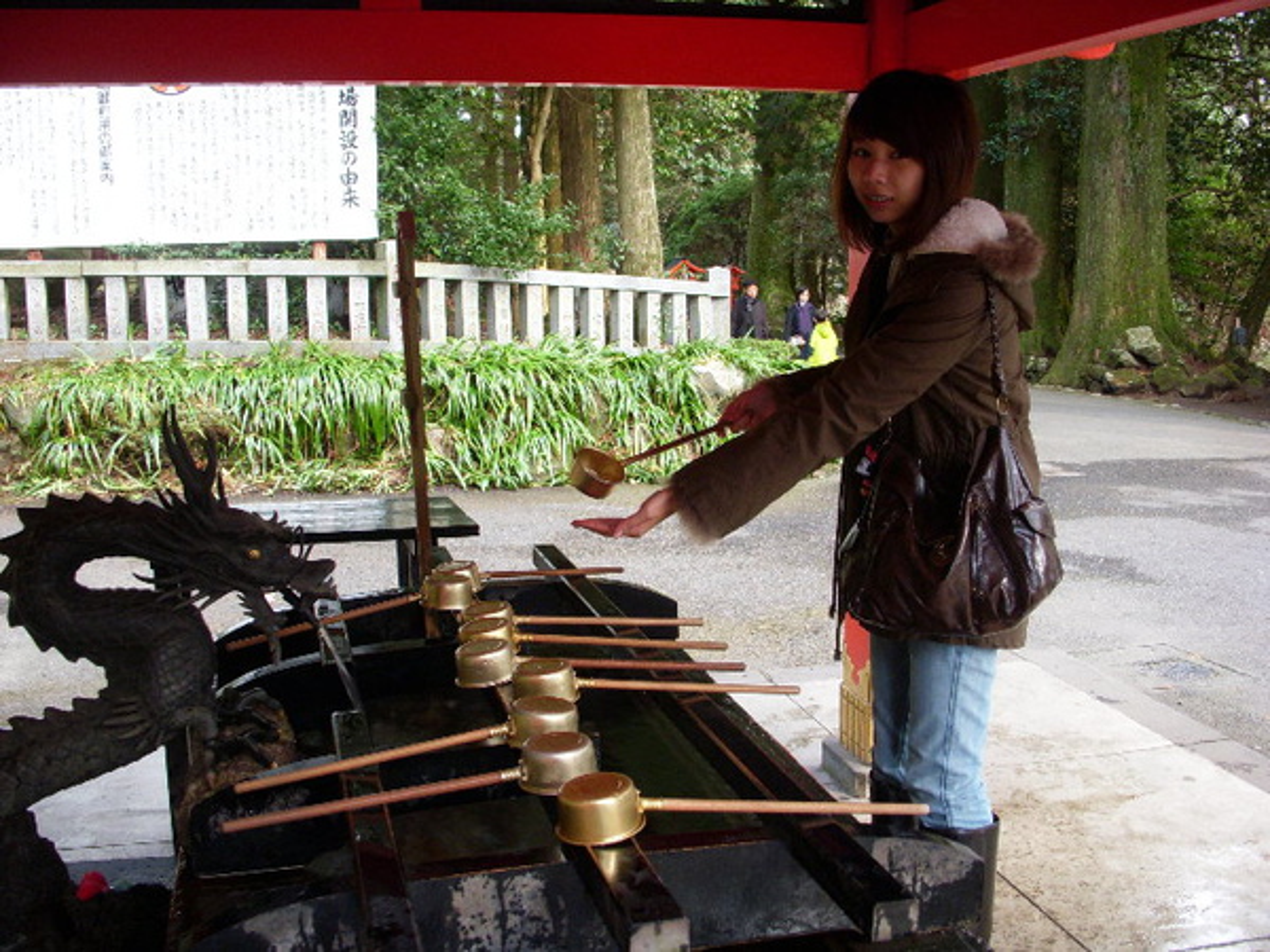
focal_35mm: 38
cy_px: 476
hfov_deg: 49.0
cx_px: 635
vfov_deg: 37.7
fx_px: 1394
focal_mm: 6.3
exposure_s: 1/13
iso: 200
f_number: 3.3
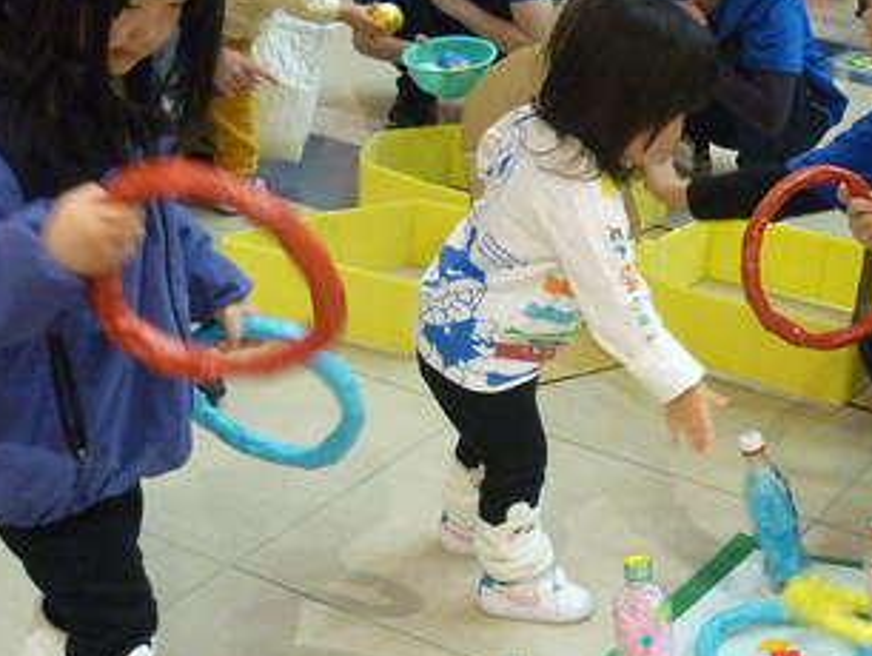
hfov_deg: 27.4
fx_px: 1765
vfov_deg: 21.0
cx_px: 637
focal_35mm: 70
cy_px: 224
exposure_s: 1/60
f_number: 2.8
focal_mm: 5.5
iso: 400
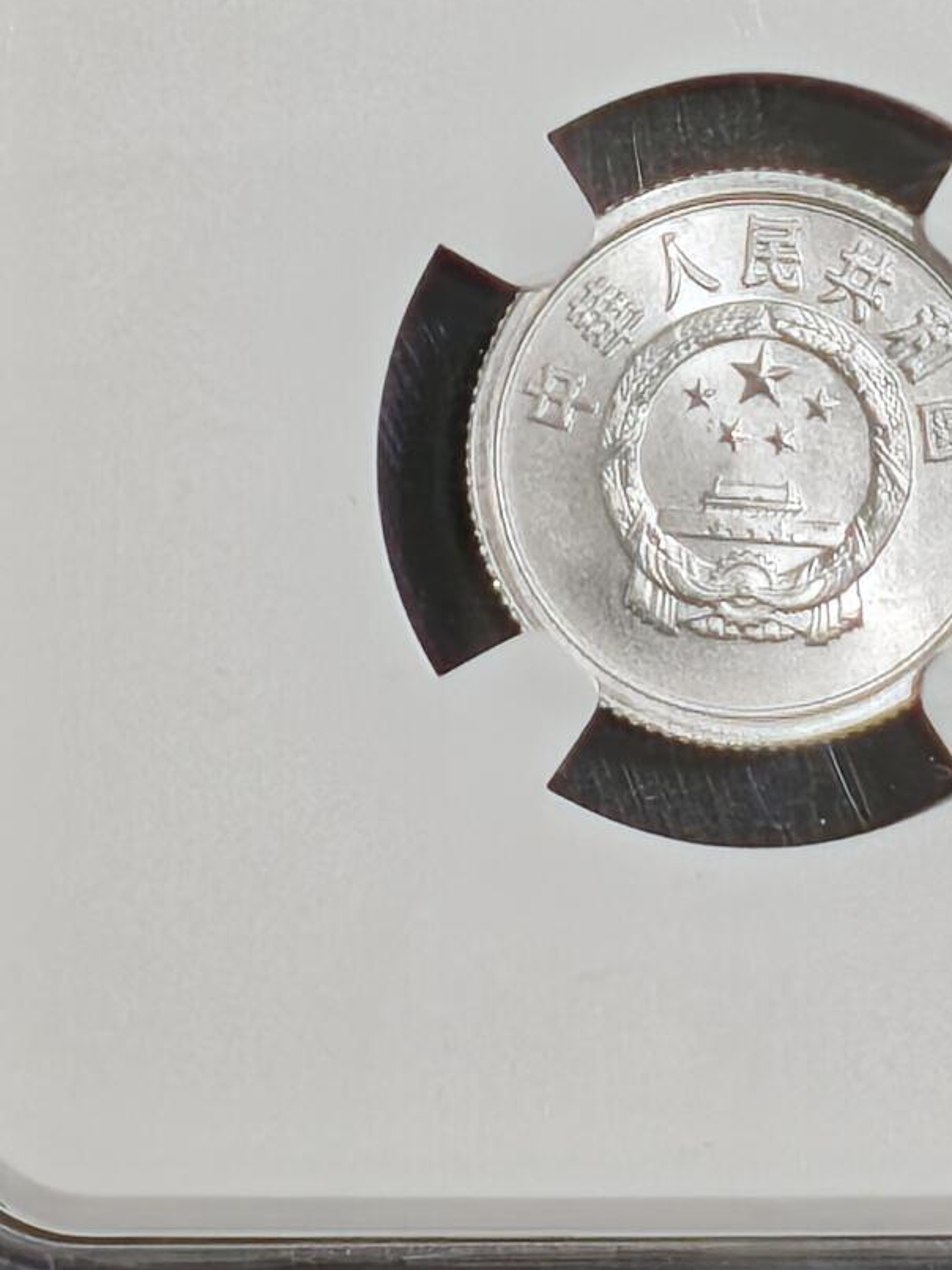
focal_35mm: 268
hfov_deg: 5.5
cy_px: -5
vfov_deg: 7.4
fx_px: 9832
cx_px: 686
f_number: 1.5
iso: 50
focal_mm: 4.94
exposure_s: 1/1190
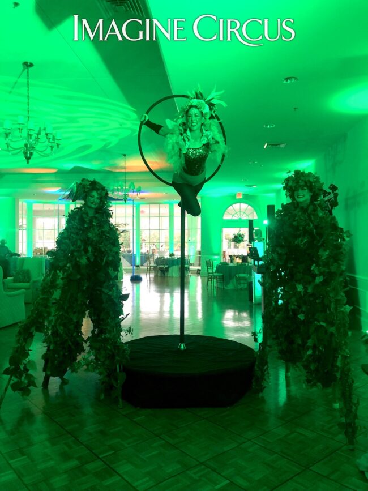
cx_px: 184
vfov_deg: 63.5
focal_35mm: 28
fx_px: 397
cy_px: 246
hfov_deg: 49.7
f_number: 1.8
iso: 64
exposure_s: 1/16
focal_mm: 3.99
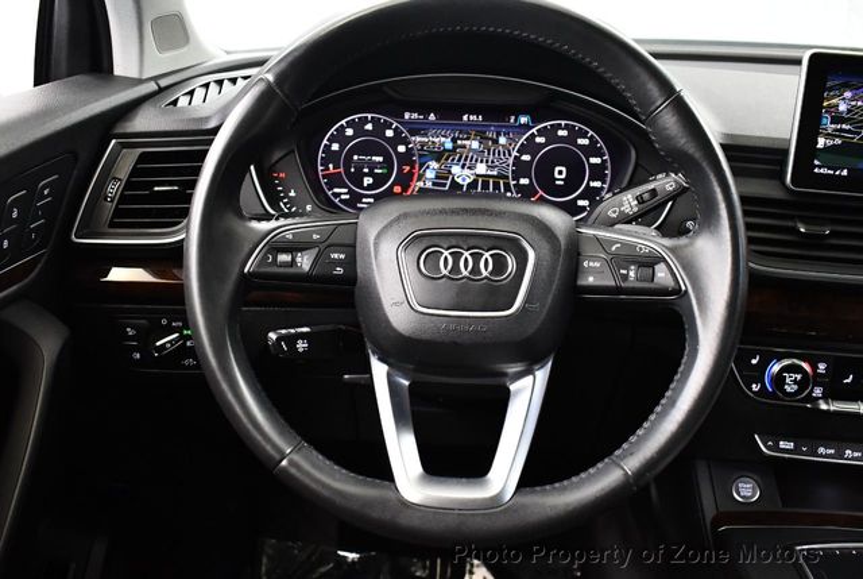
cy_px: 290
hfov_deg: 53.1
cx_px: 432
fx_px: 864
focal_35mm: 36
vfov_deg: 37.0
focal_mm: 18
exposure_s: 1/80
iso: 3200
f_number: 3.5
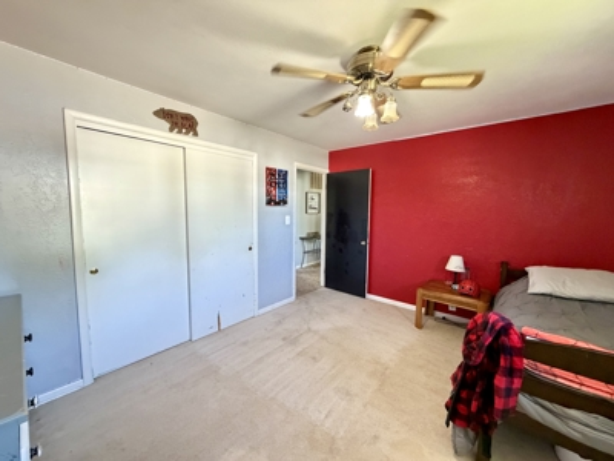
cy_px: 230
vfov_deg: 85.7
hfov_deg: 102.1
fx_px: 248
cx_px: 307
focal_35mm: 14
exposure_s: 1/60
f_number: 2.2
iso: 640
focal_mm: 2.22
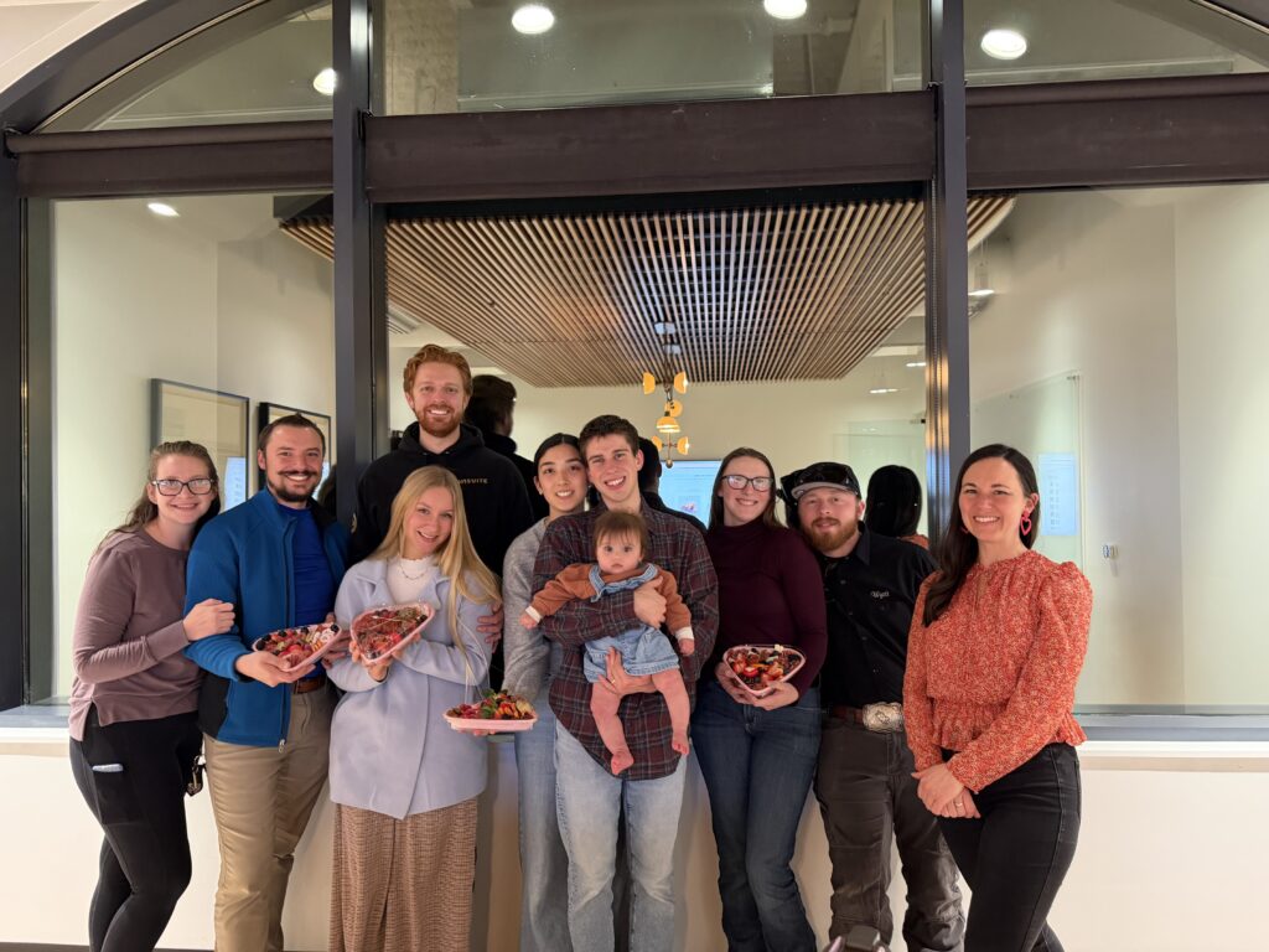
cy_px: 476
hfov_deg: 71.6
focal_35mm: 24
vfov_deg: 56.8
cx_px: 634
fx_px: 880
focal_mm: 6.76
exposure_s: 1/40
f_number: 1.78
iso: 800
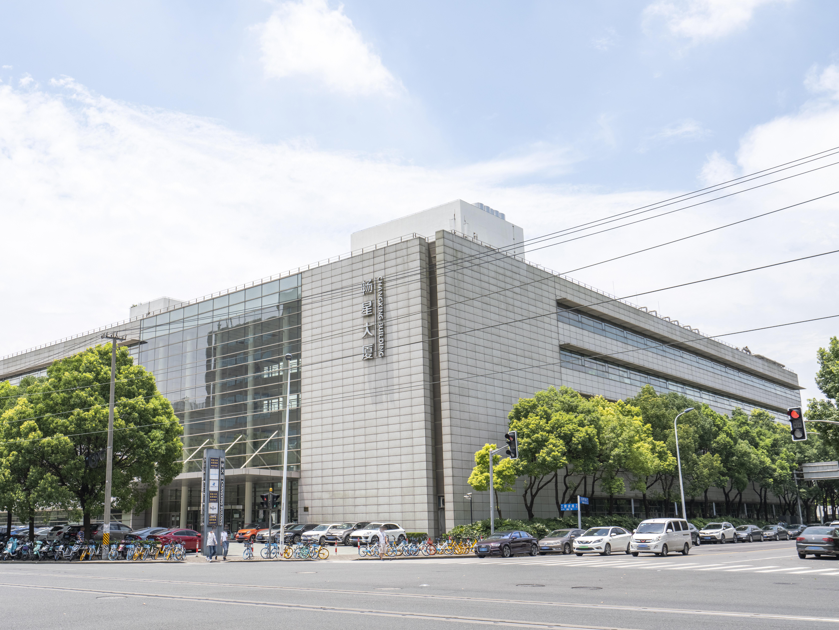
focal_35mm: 34
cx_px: 358
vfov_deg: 41.8
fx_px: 824
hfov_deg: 53.8
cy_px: 320
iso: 200
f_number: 8
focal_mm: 30
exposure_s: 1/5000
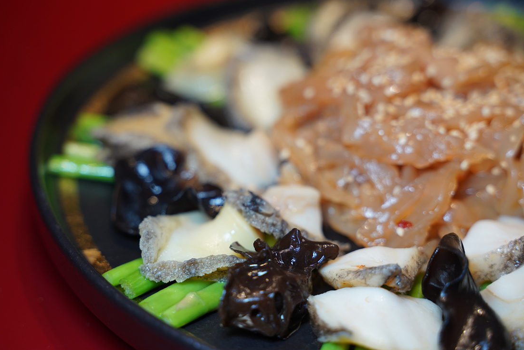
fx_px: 1193
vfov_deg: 16.7
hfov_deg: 24.8
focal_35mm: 82
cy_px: 168
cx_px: 251
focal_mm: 75
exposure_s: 1/80
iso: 320
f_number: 4
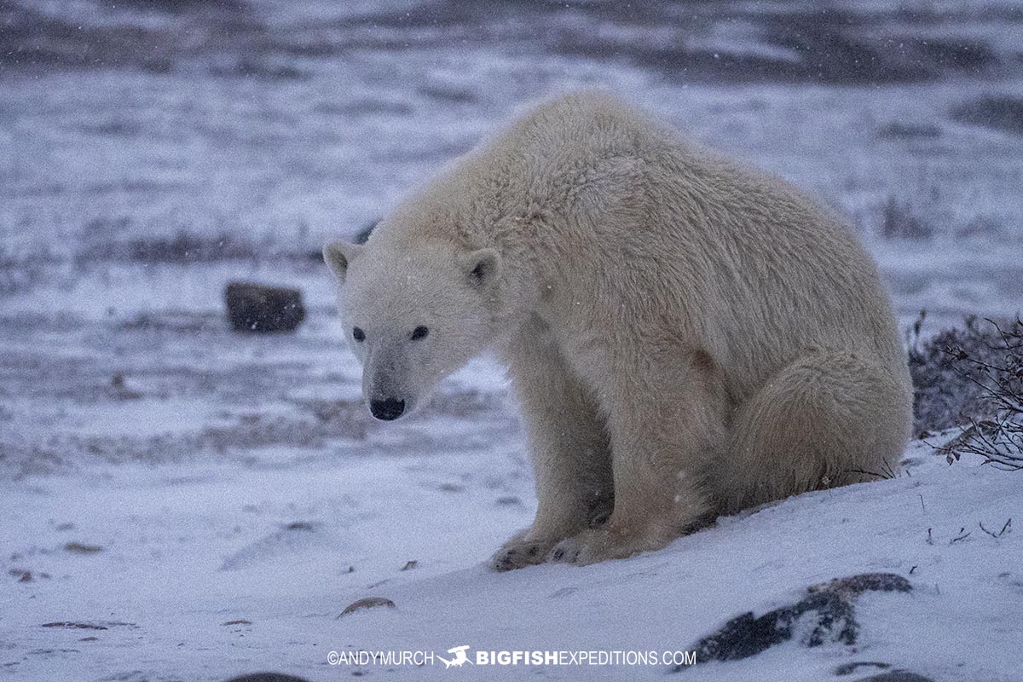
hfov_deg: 12.5
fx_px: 4688
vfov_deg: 8.3
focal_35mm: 165
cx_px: 512
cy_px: 341
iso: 18000
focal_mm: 165
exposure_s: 1/12800
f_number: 5.6
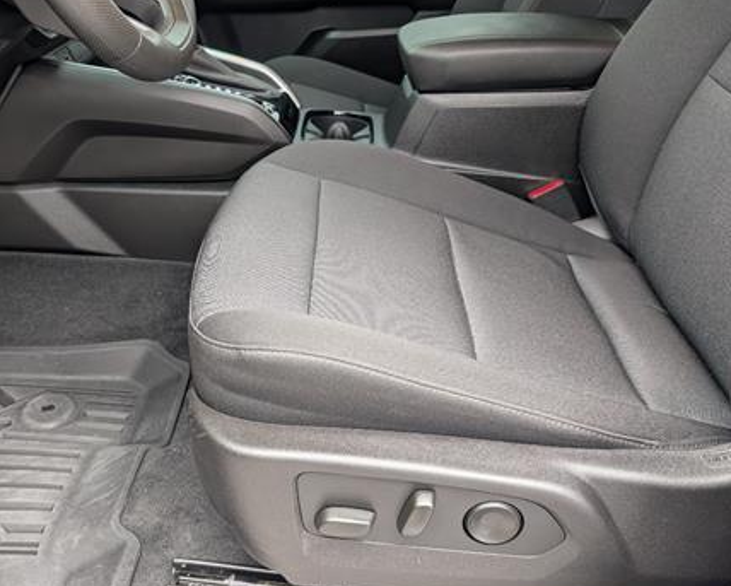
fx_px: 758
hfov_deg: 50.9
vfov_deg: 42.2
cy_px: 253
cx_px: 272
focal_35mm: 35
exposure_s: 1/73.5
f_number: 1.68
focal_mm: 6.9
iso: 24
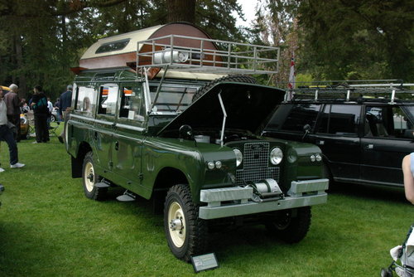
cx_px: 207
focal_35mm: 39
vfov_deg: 34.3
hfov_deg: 49.5
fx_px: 449
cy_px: 138
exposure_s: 1/250
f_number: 8
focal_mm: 26
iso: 800
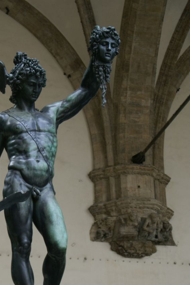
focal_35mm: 128
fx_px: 1014
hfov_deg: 10.7
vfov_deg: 16.0
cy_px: 191
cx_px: 64
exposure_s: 1/100
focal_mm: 60
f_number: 5.6
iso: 200
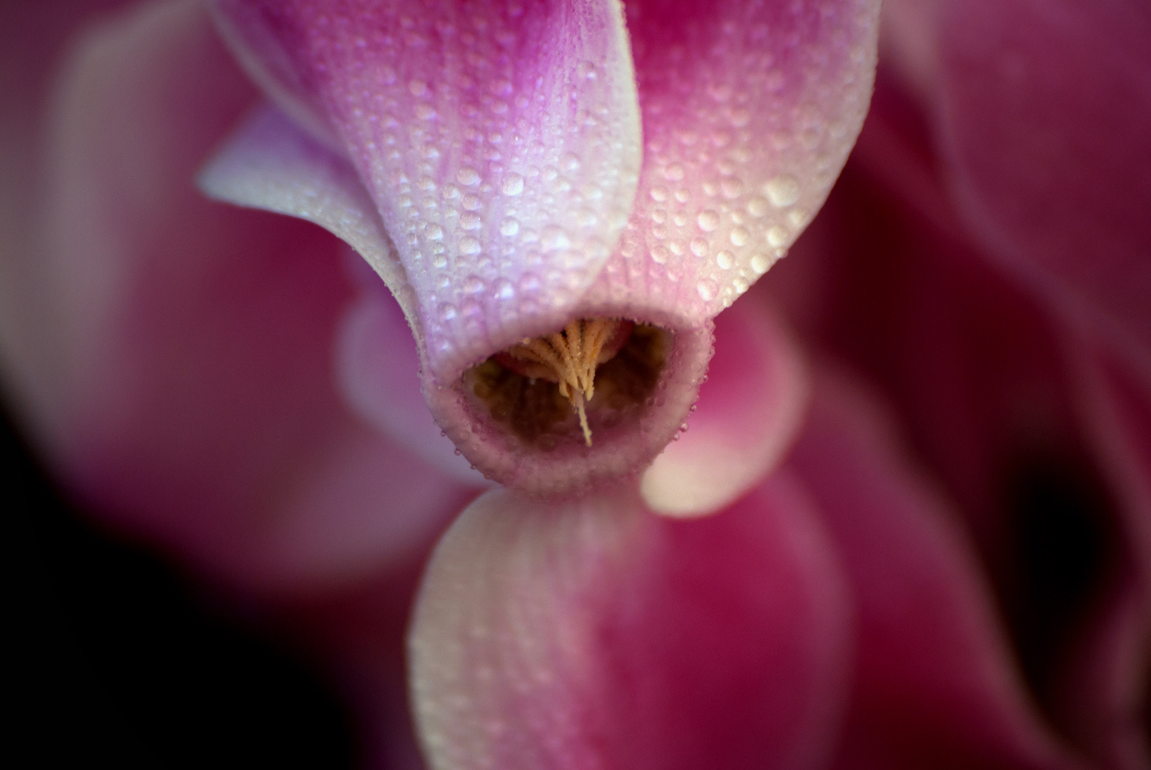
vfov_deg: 3.1
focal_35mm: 450
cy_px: 385
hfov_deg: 4.6
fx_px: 14403
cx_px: 576
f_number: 5.6
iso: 200
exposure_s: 1/500
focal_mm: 300
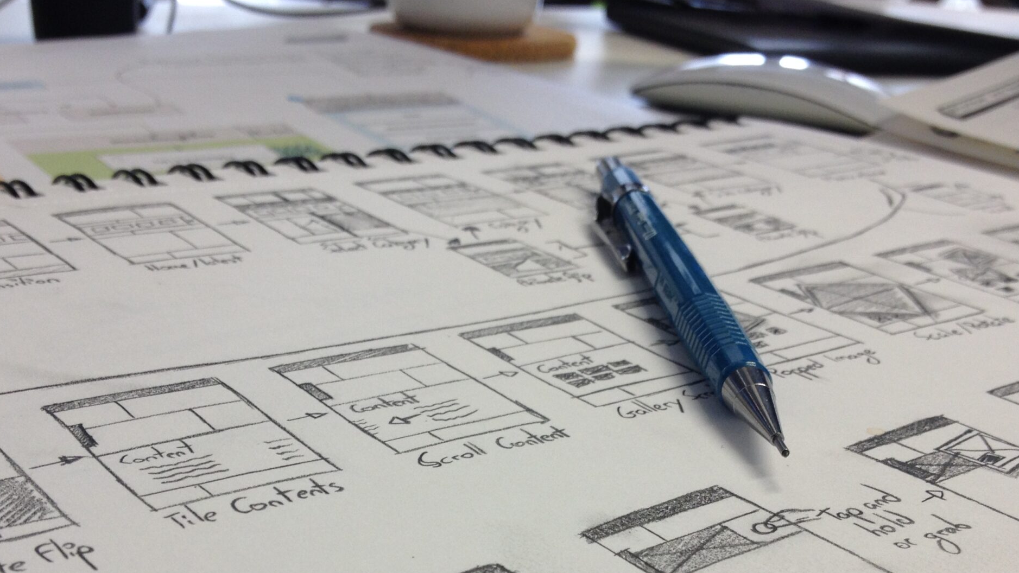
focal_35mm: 52
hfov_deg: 39.9
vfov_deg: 22.5
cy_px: 510
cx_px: 509
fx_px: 1405
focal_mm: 4.28
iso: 50
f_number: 2.4
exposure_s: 1/30
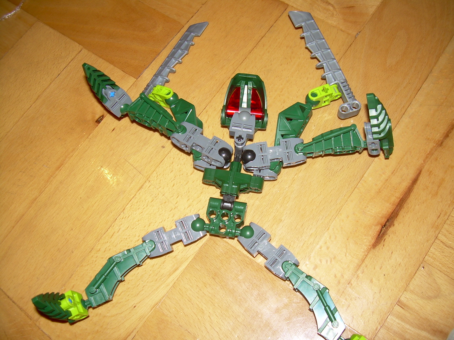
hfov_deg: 49.0
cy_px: 170
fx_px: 498
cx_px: 227
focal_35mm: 38
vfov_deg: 37.7
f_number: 2.8
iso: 50
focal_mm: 6.3
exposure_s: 1/60
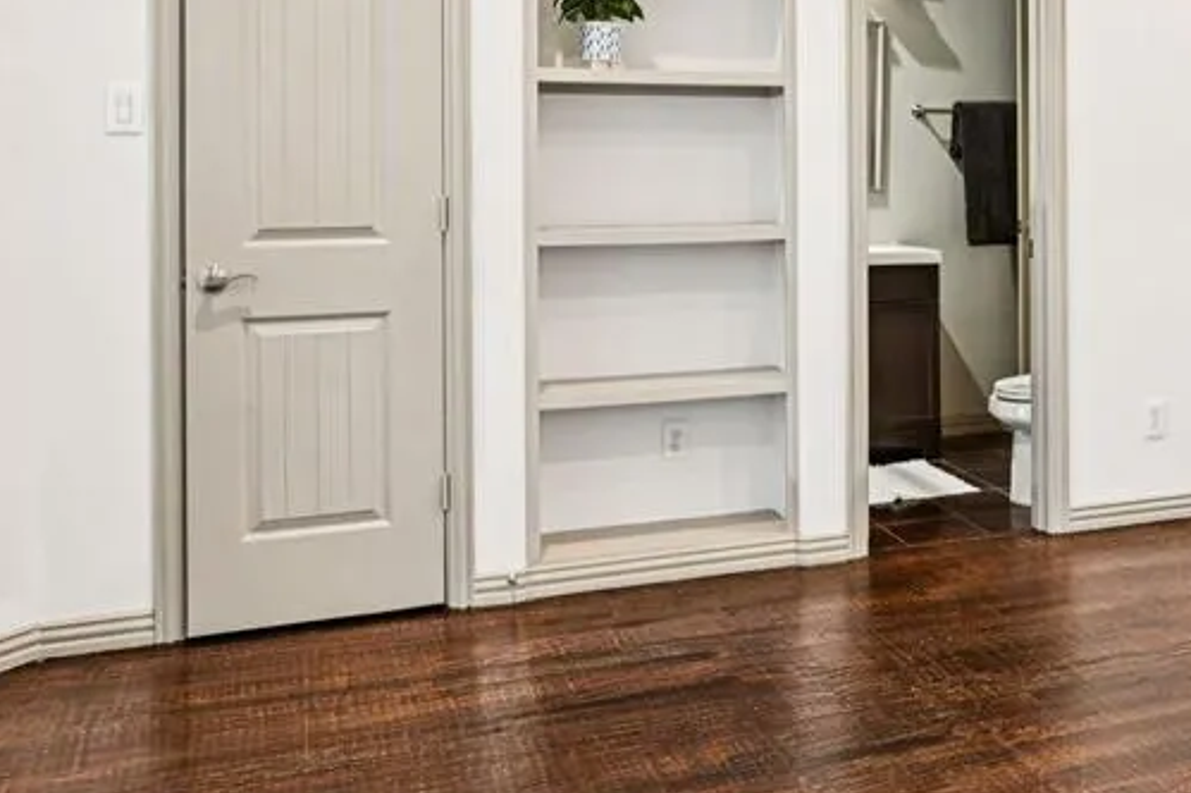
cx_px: 907
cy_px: 174
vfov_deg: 33.3
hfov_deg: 47.5
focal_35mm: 39
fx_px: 1289
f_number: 8
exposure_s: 1/5
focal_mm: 19
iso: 400
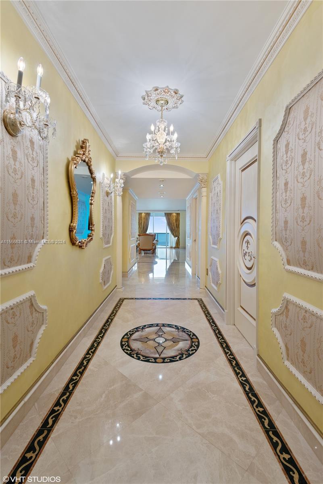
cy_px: 242
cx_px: 162
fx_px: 215
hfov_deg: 73.8
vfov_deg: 96.7
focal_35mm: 16
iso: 250
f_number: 8
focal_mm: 16
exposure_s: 1/20
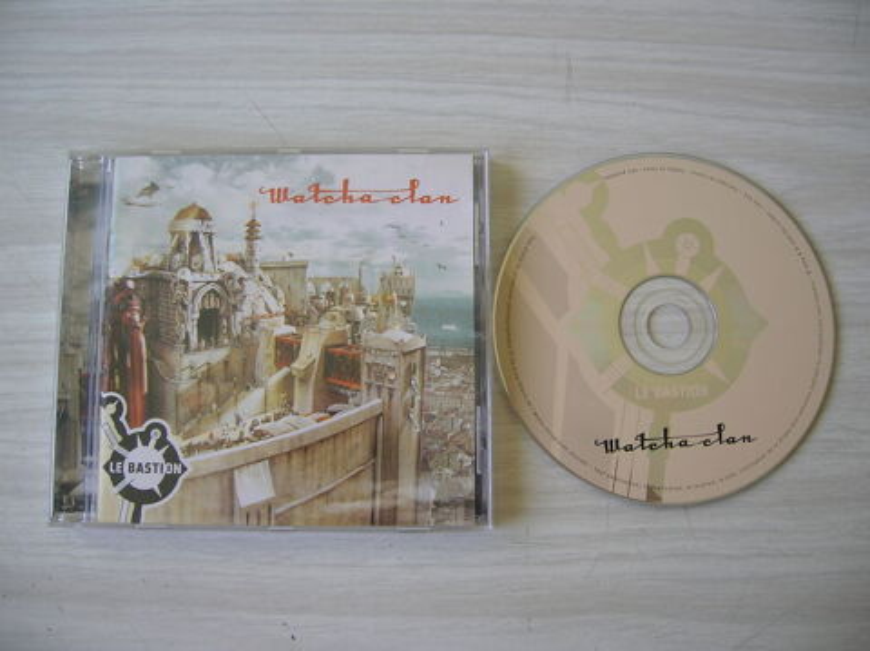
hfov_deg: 54.0
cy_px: 326
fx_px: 854
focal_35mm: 34
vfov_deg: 41.7
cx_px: 435
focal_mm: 5.7
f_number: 2.9
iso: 50
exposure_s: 1/15
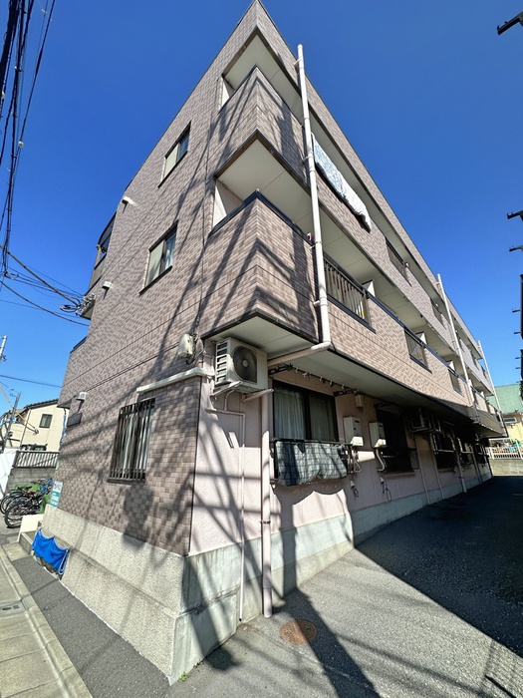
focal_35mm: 14
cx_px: 262
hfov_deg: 85.7
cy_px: 349
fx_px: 282
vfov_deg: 102.1
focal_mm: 2.22
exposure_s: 1/1401
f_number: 2.2
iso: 50
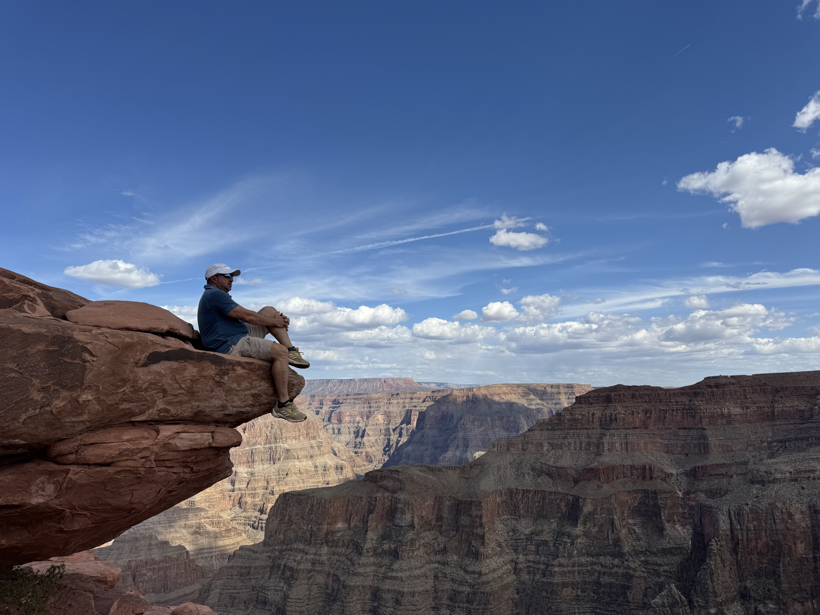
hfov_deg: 71.6
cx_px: 410
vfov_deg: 56.8
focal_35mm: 24
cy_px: 308
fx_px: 569
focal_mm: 6.76
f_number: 1.78
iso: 80
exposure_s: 1/6410
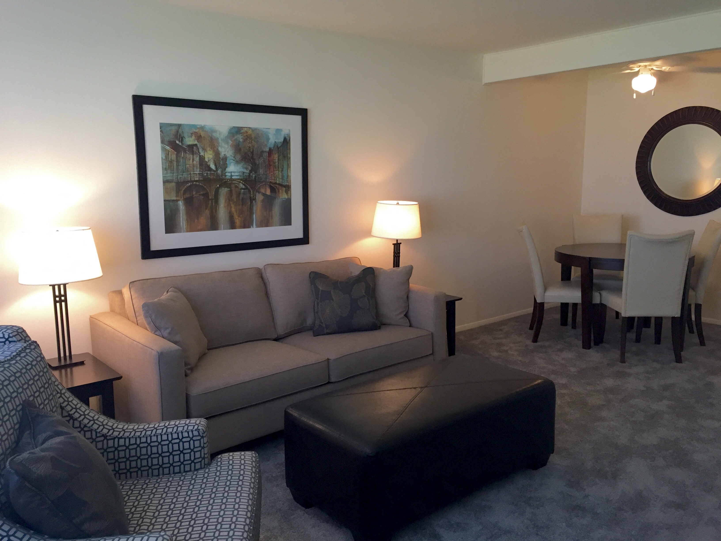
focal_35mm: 29
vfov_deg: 48.2
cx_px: 360
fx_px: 604
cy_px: 270
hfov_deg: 61.7
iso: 80
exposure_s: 1/30
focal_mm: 4.15
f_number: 2.2
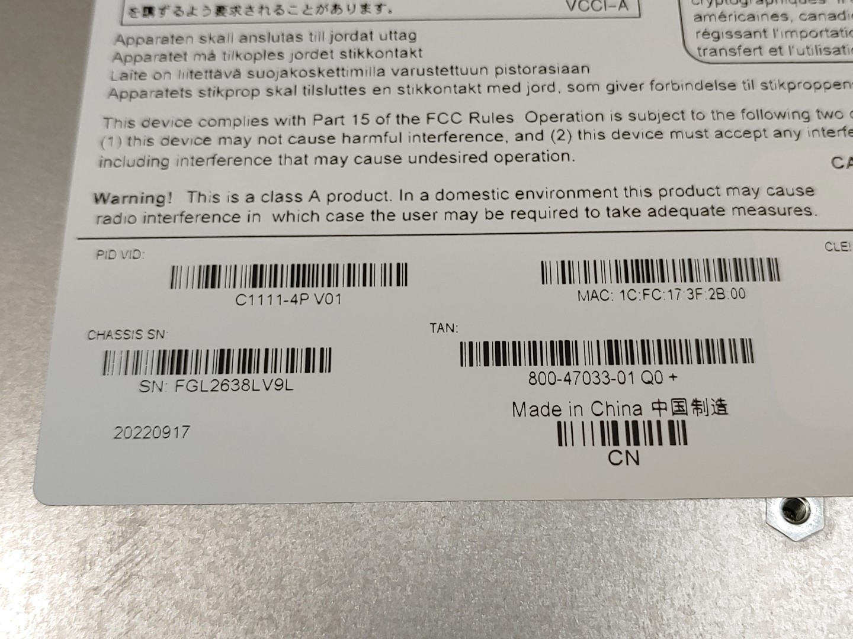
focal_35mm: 44
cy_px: 320
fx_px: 1084
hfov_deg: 42.9
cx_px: 426
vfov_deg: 32.9
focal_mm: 4.36
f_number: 1.8
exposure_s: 1/400
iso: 50
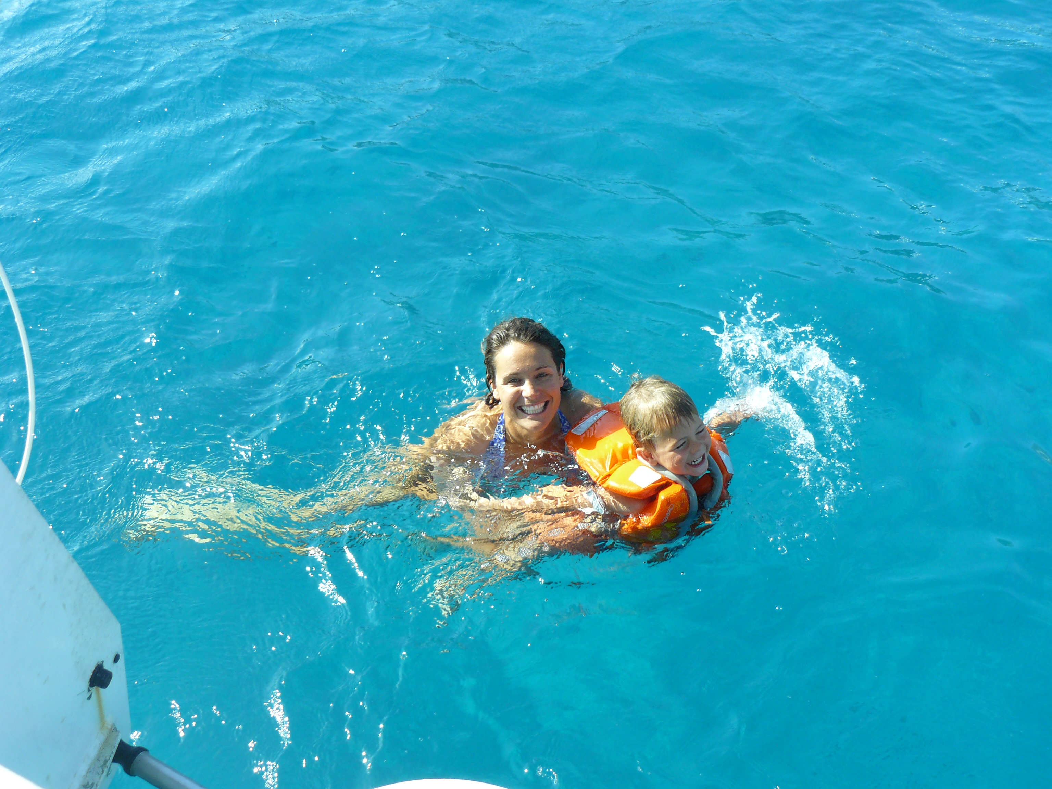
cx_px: 526
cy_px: 394
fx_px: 1094
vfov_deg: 39.7
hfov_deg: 51.4
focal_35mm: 36
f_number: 4.5
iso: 100
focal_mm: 6
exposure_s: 1/200
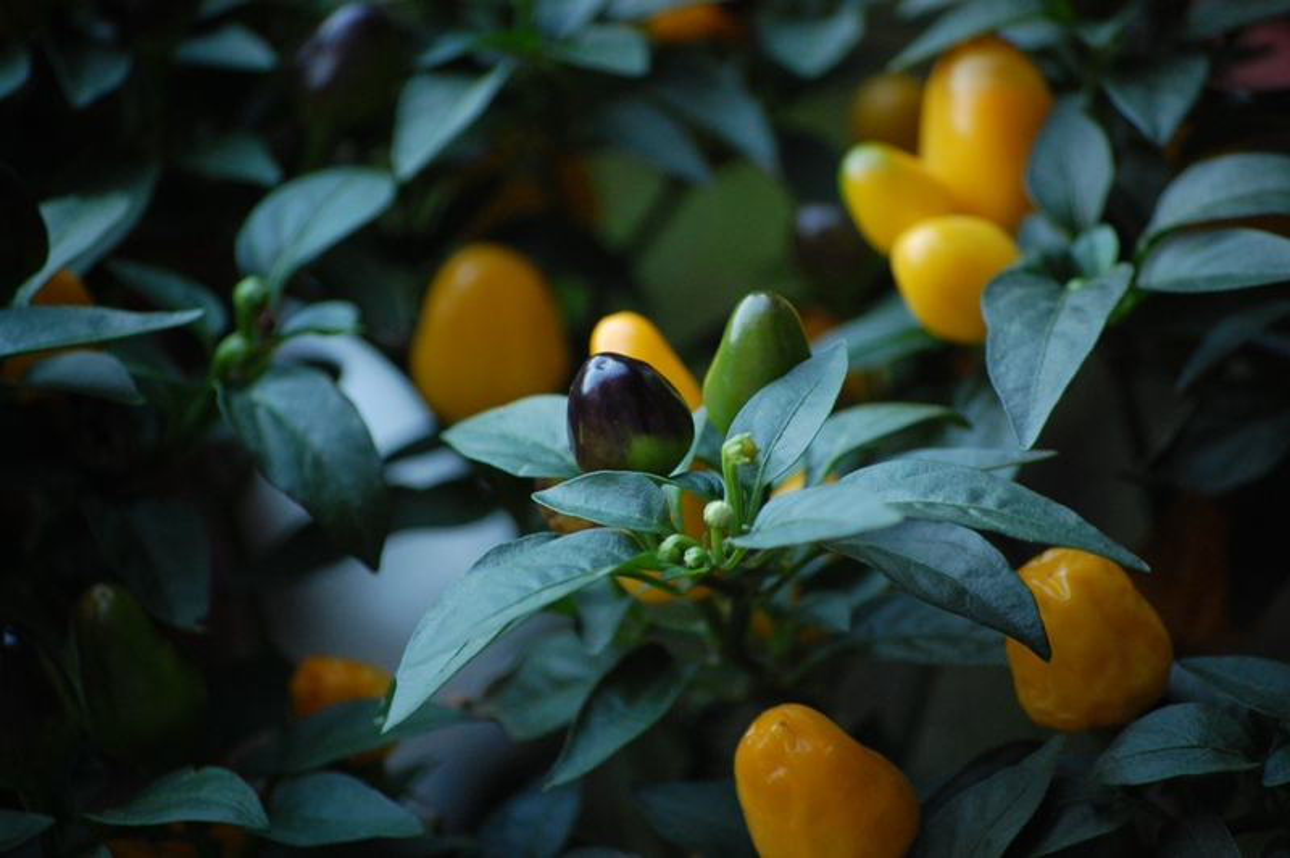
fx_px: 7250
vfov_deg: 6.8
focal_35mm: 202
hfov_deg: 10.2
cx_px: 645
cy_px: 429
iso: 800
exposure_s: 1/50
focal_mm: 135
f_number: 5
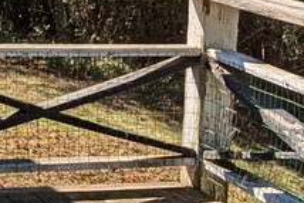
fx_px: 1487
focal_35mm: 176
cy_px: 266
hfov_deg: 11.6
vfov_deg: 7.7
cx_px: 229
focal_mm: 6.81
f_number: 1.85
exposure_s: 1/1639
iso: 47
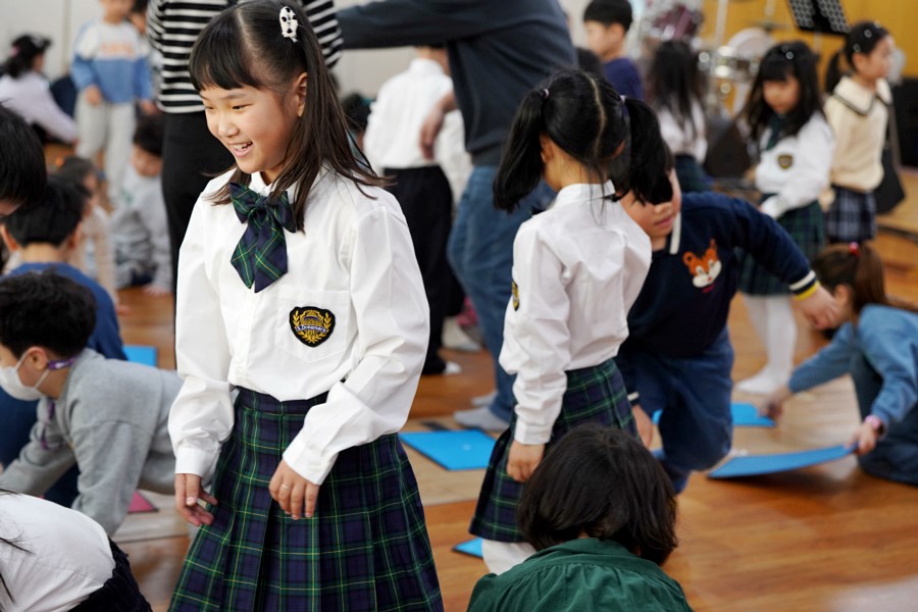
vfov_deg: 19.5
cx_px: 459
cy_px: 306
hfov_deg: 28.8
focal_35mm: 70
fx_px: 1785
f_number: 4
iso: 1250
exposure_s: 1/160
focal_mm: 70
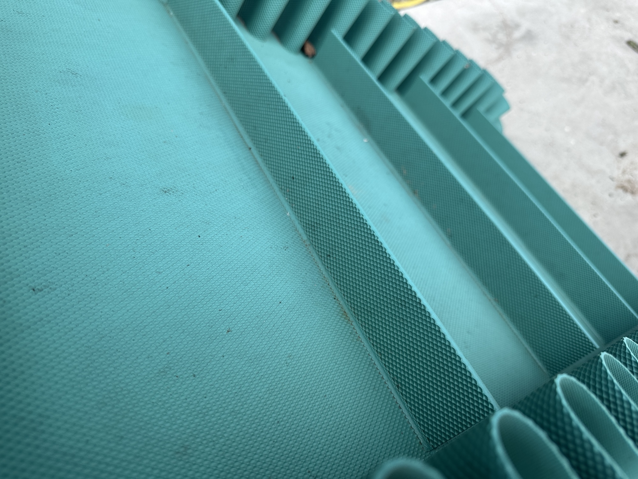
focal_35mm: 24
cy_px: 240
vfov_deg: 56.8
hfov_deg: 71.6
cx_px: 319
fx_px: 442
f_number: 1.78
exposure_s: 1/148
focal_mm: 6.86
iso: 64
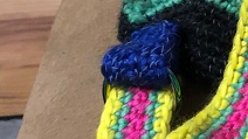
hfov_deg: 17.3
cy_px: -33
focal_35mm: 115
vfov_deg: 10.3
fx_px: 756
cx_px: 342
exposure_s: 1/4
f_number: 1.8
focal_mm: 4
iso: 100
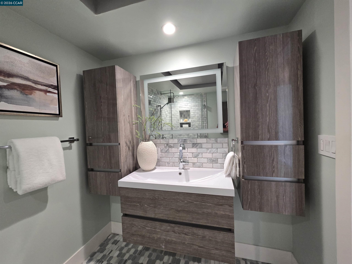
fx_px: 132
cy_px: 132
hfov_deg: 106.2
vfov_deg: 89.9
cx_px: 176
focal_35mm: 13
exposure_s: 1/60
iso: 250
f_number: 2.2
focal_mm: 2.2
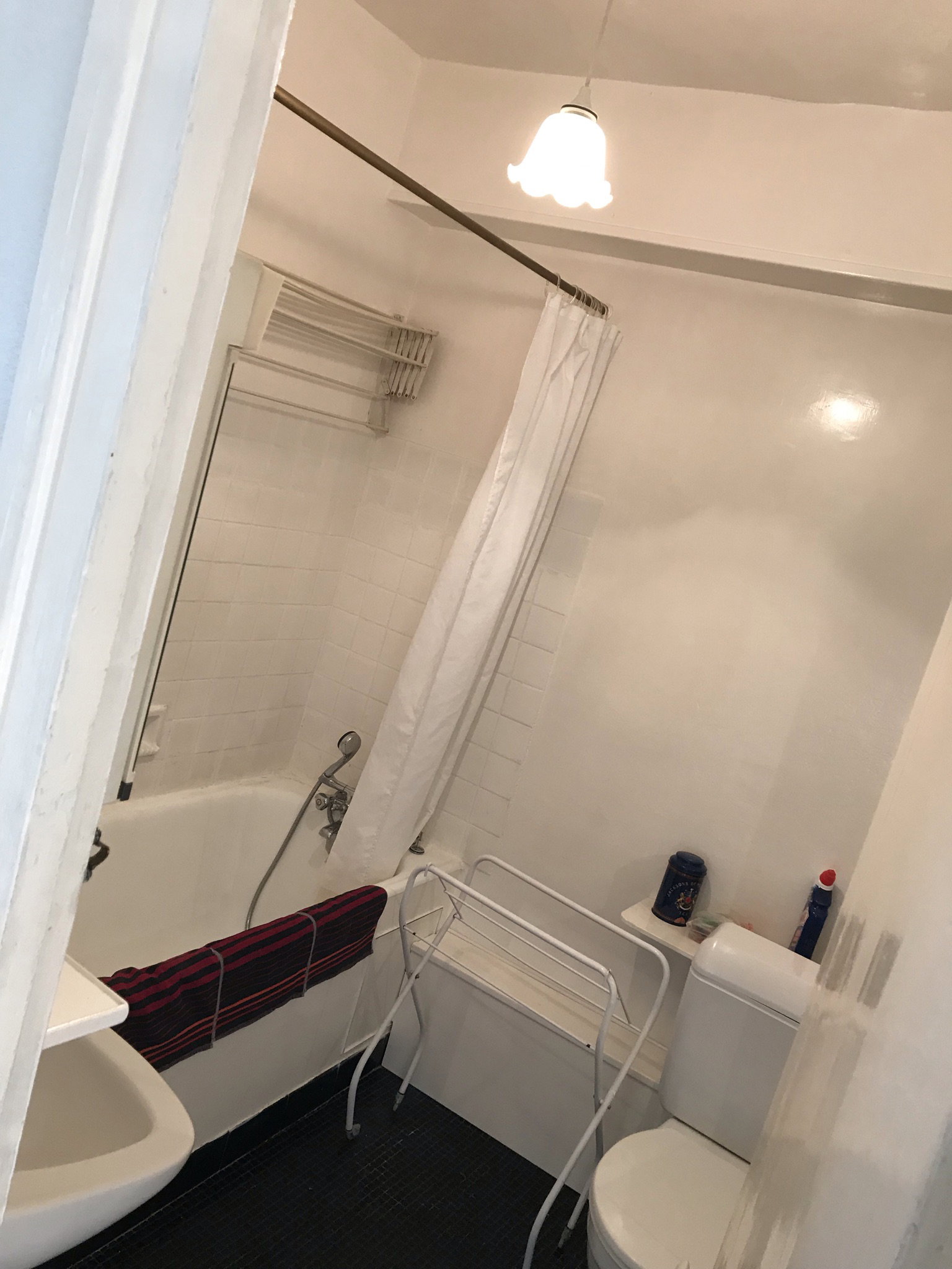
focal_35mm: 28
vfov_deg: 63.4
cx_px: 476
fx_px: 1027
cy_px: 634
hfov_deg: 49.7
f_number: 1.8
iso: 40
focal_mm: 3.99
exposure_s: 1/20
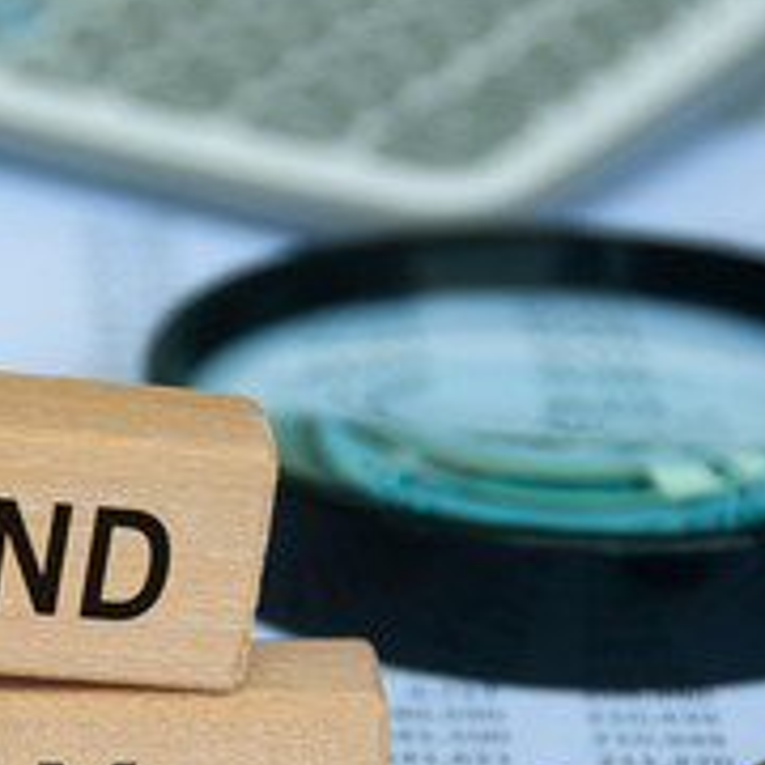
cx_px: 36
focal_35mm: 324
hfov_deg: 5.4
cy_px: 586
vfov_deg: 5.4
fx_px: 8102
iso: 200
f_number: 8
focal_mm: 105
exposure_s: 1/200
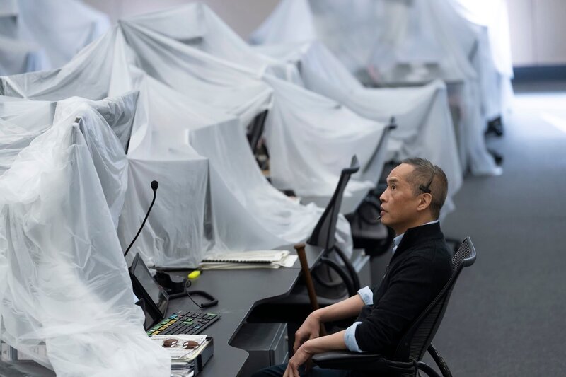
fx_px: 2122
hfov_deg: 15.2
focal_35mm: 135
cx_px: 283
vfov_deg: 10.2
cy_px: 188
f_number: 2.8
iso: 3200
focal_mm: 135
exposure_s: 1/200
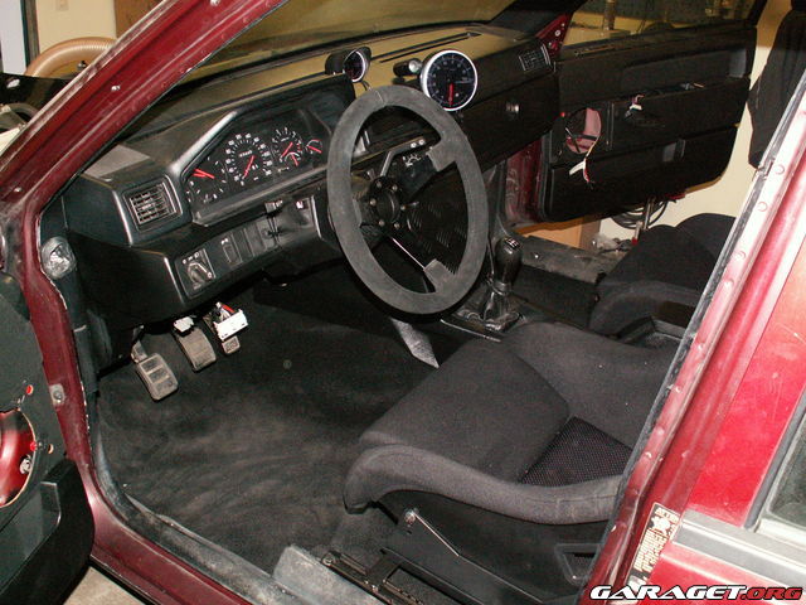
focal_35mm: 35
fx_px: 815
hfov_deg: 52.6
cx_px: 403
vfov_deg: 40.7
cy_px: 302
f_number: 2.8
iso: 160
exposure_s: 1/40
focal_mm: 5.86
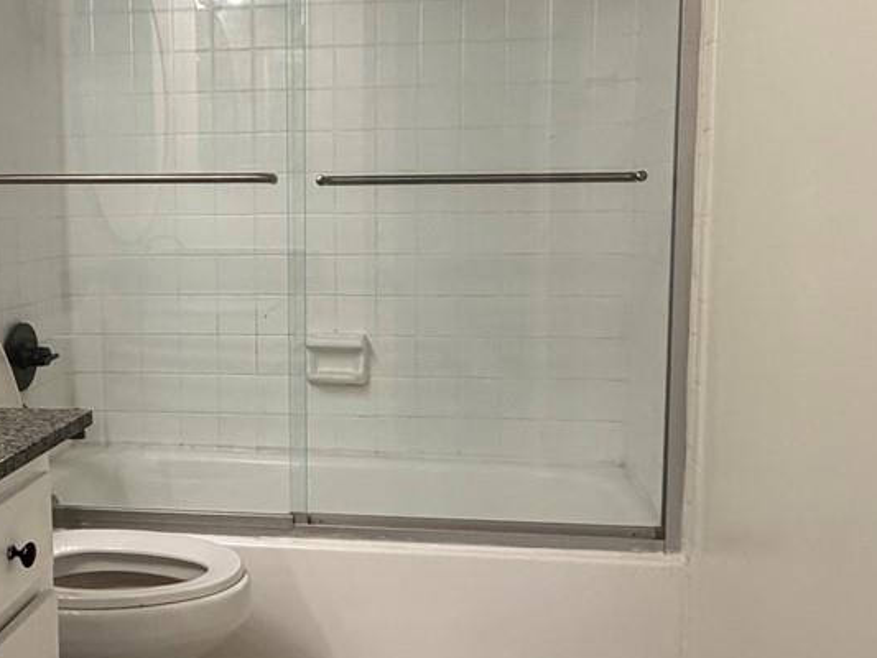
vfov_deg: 34.4
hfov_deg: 44.1
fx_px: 1064
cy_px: 327
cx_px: 293
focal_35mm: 42
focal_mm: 2.22
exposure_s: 1/120
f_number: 2.2
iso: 320
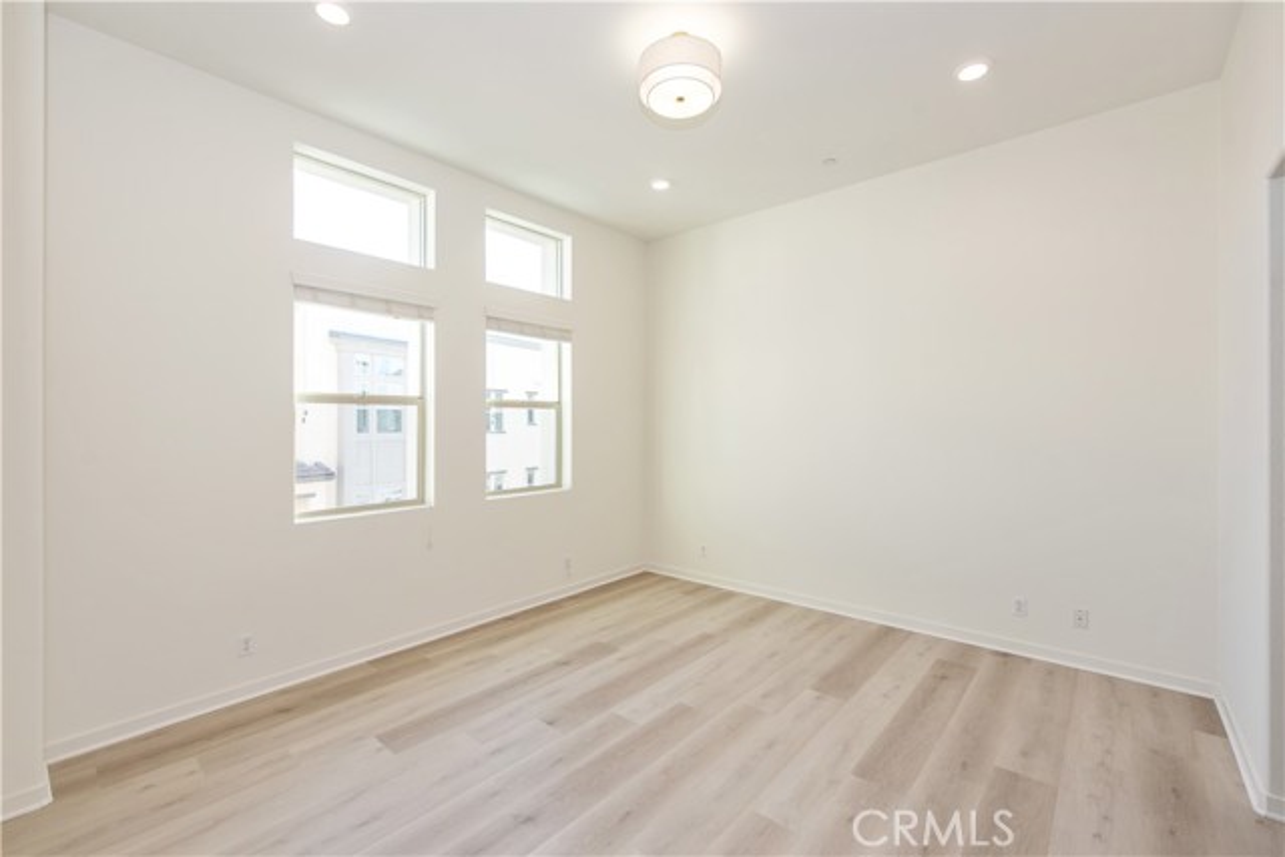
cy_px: 428
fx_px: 571
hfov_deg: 96.7
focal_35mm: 16
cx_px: 642
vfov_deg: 73.8
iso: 220
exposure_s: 1/125
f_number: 5.6
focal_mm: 16
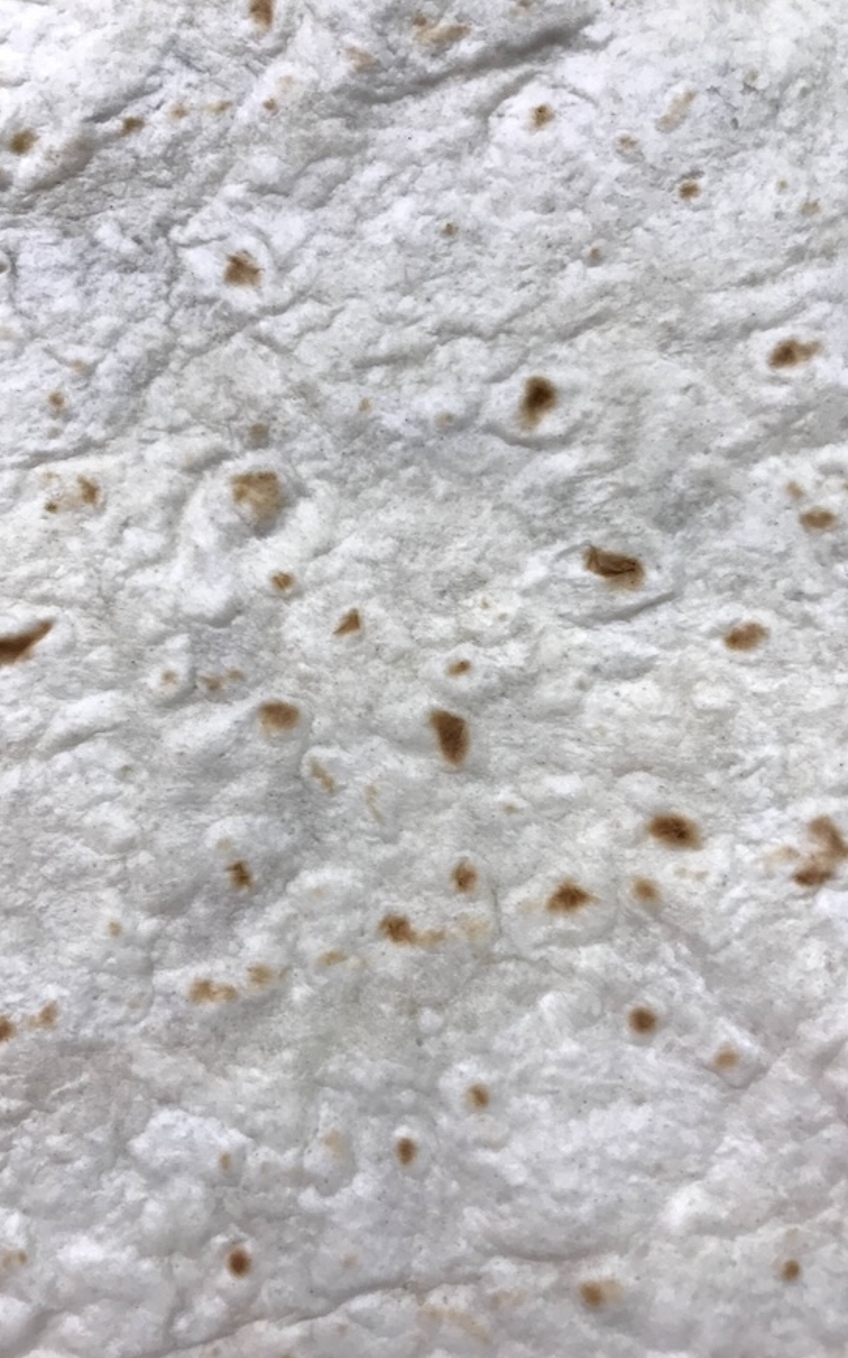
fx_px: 1110
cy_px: 677
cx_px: 396
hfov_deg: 41.8
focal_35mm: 30
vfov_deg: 62.9
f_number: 1.8
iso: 32
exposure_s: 1/100
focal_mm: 3.99
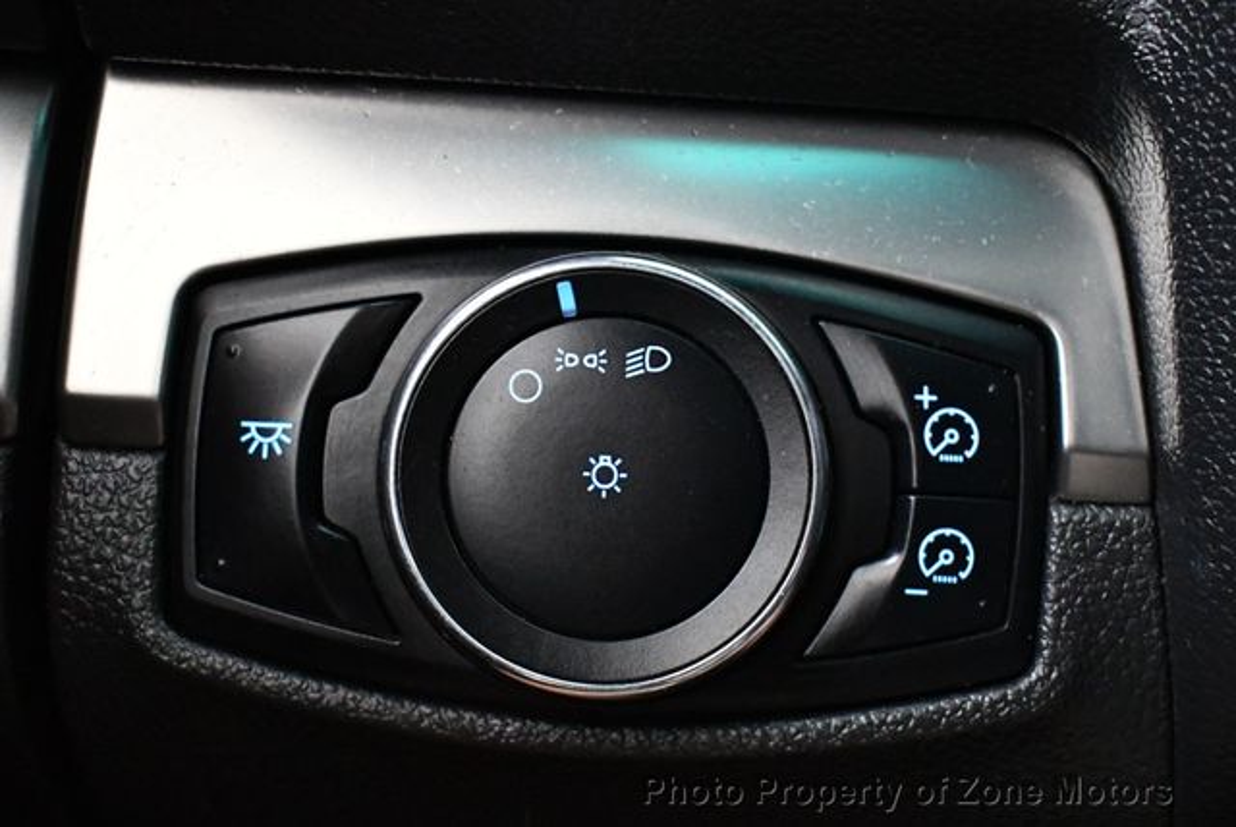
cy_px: 414
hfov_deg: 33.4
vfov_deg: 22.7
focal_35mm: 60
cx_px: 618
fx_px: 2062
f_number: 4.2
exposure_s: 1/60
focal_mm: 30
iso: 8000
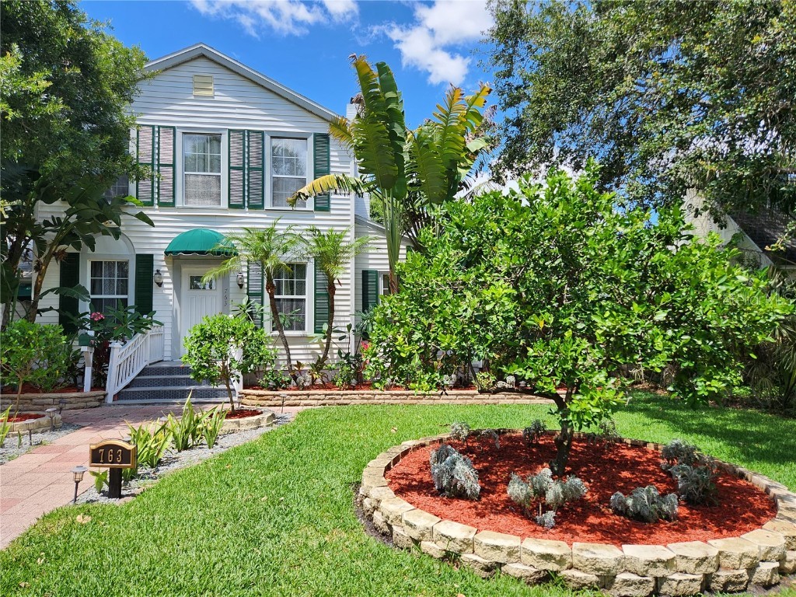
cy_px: 298
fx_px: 529
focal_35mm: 23
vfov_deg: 58.9
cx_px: 398
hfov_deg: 73.9
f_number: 1.8
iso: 20
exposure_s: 1/758
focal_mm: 5.4
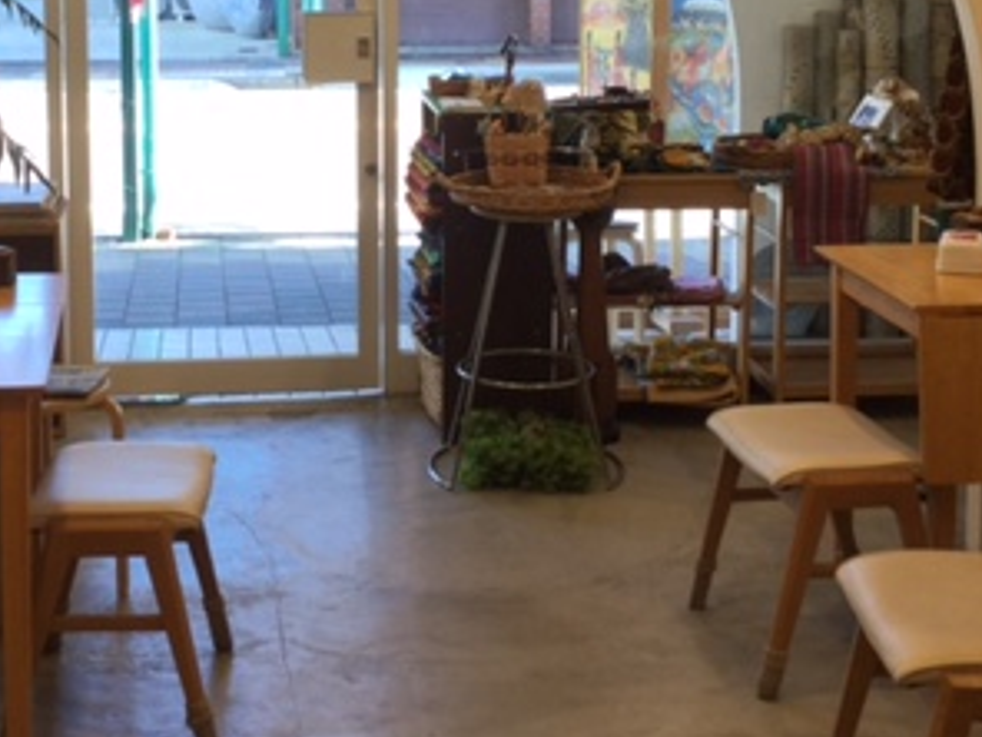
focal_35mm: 67
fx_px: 1901
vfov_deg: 21.7
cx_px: 368
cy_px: 173
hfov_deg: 28.9
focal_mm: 3.3
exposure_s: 1/40
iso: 25
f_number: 2.4
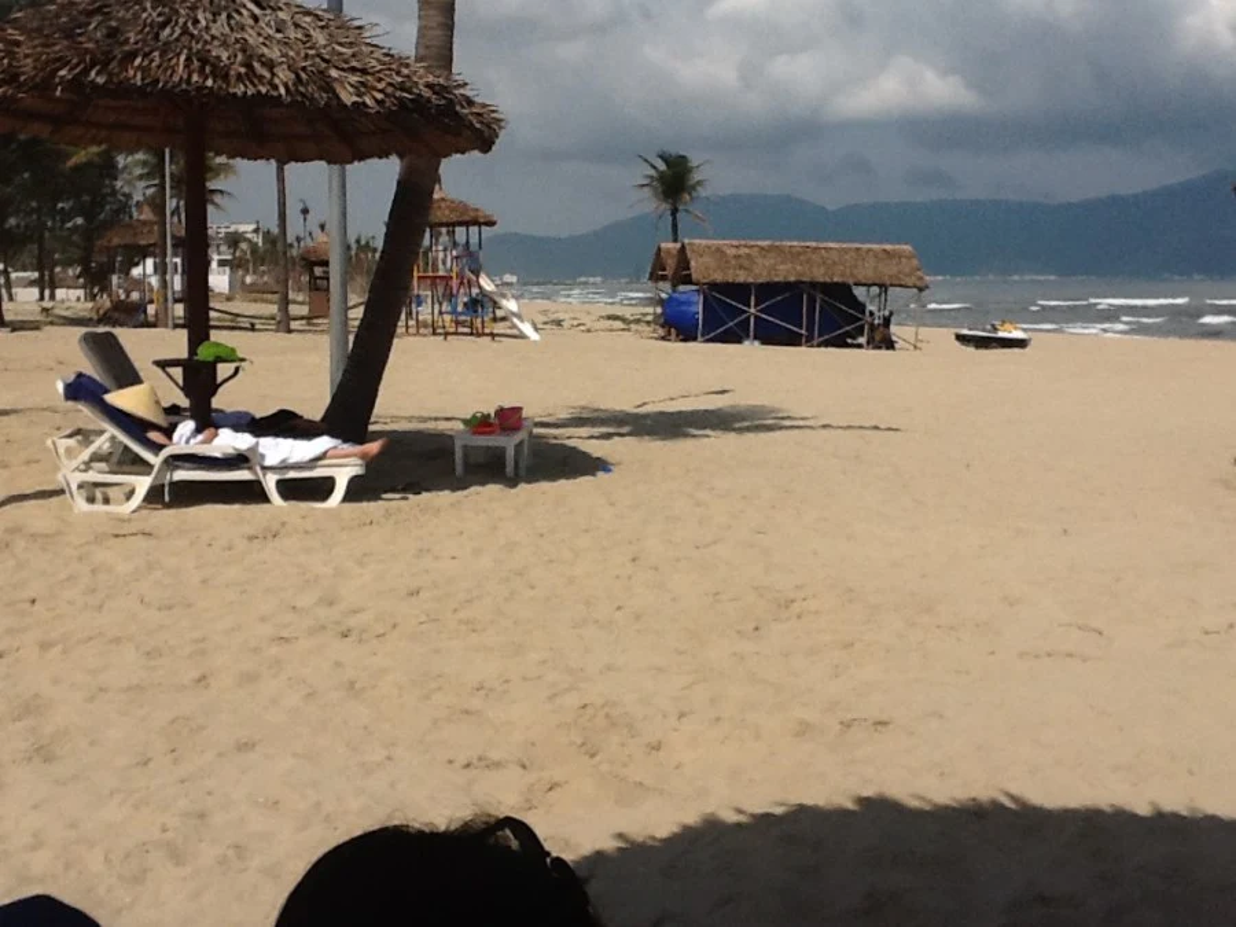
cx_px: 618
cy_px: 464
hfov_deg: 42.9
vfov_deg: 32.9
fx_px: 1571
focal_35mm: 44
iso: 50
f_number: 2.4
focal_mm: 2.03
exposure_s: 1/5348
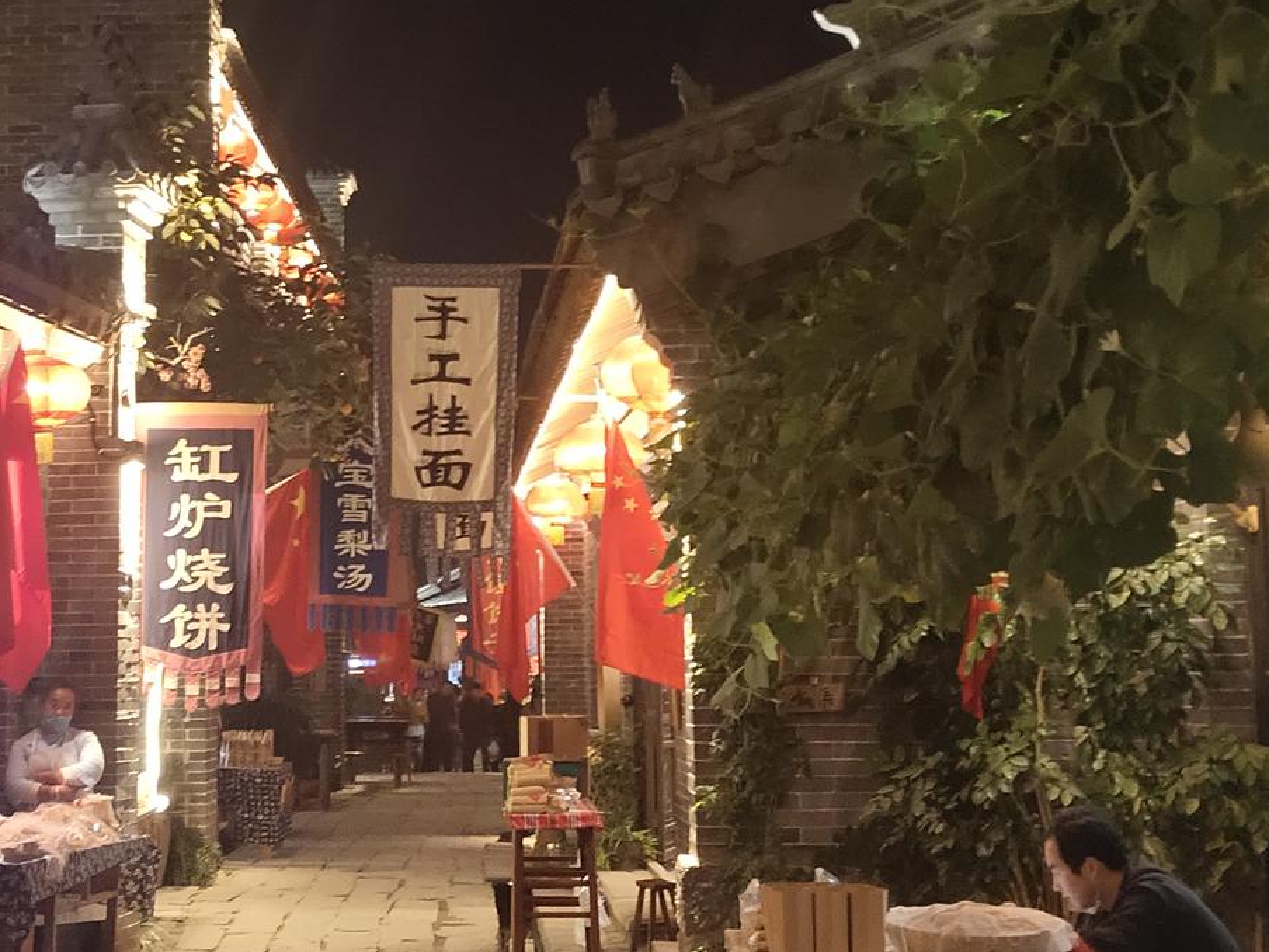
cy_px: 330
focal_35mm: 68
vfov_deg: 21.5
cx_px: 410
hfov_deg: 28.4
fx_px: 2493
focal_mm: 4.35
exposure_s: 1/20
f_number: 1.8
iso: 742
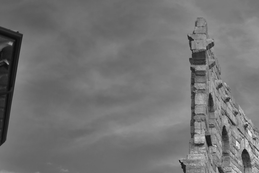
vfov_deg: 12.1
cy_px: 182
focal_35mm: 112
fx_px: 807
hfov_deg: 17.9
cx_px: 245
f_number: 1.8
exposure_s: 1/2000
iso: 100
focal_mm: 35
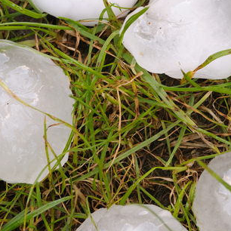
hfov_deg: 5.5
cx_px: 115
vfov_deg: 5.5
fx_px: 2393
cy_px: 75
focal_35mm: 317
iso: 200
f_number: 8
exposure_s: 1/6
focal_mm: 105
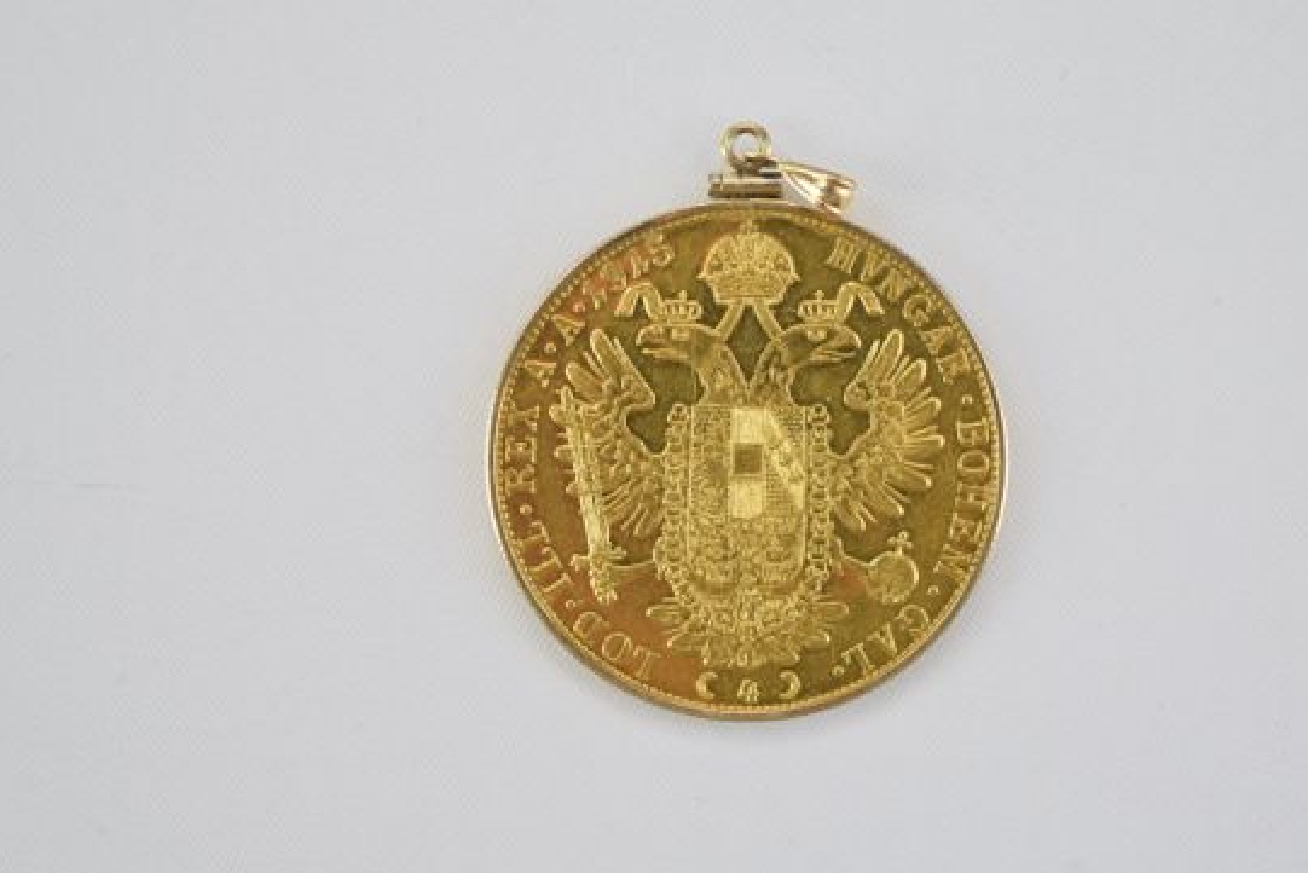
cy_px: 439
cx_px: 750
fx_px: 3547
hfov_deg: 20.9
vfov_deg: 14.0
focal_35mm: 98
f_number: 5.6
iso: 400
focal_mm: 55
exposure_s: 1/100
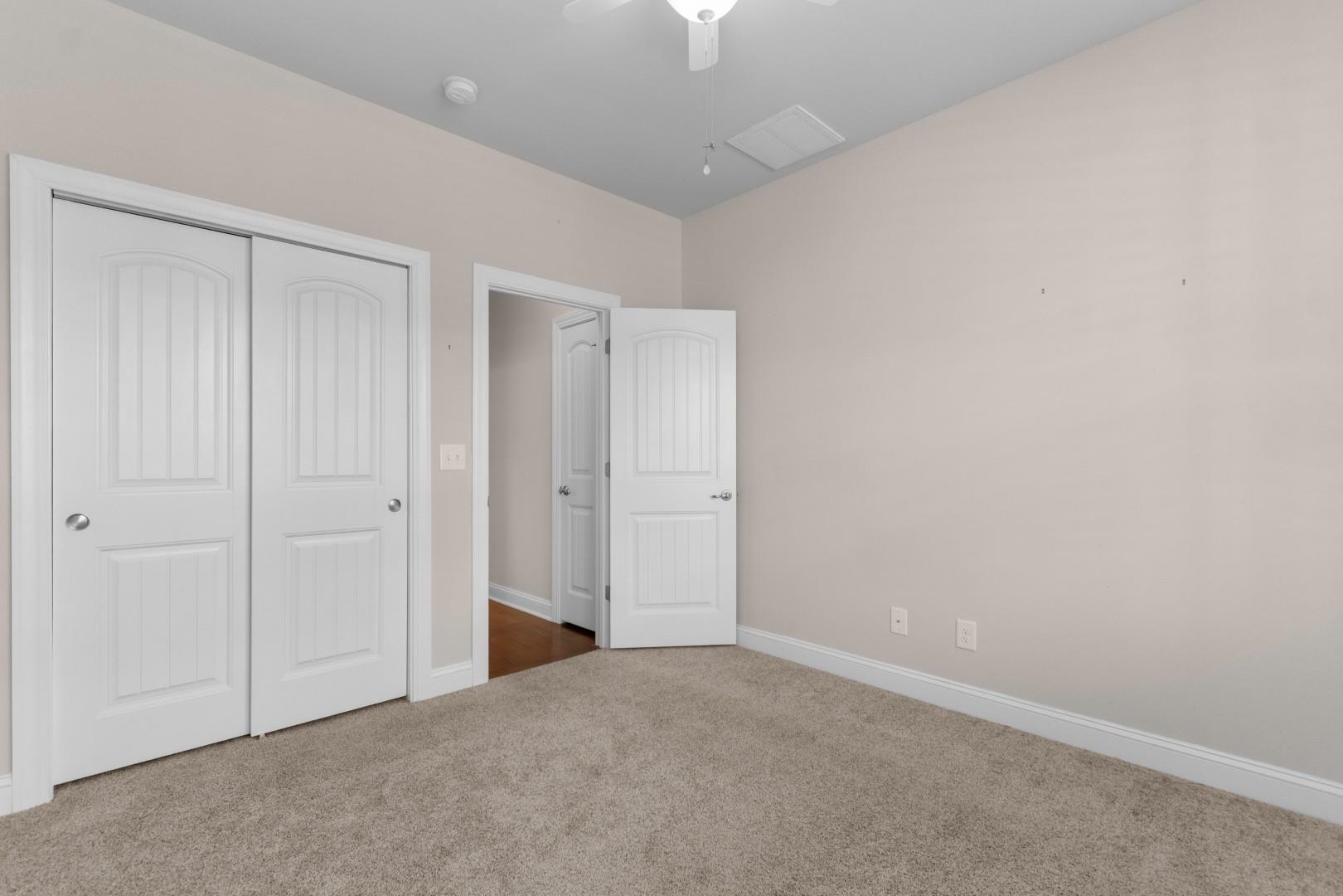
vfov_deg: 77.3
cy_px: 448
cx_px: 672
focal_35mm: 15
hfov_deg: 100.4
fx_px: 560
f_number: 4.5
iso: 100
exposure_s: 1/80
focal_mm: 10
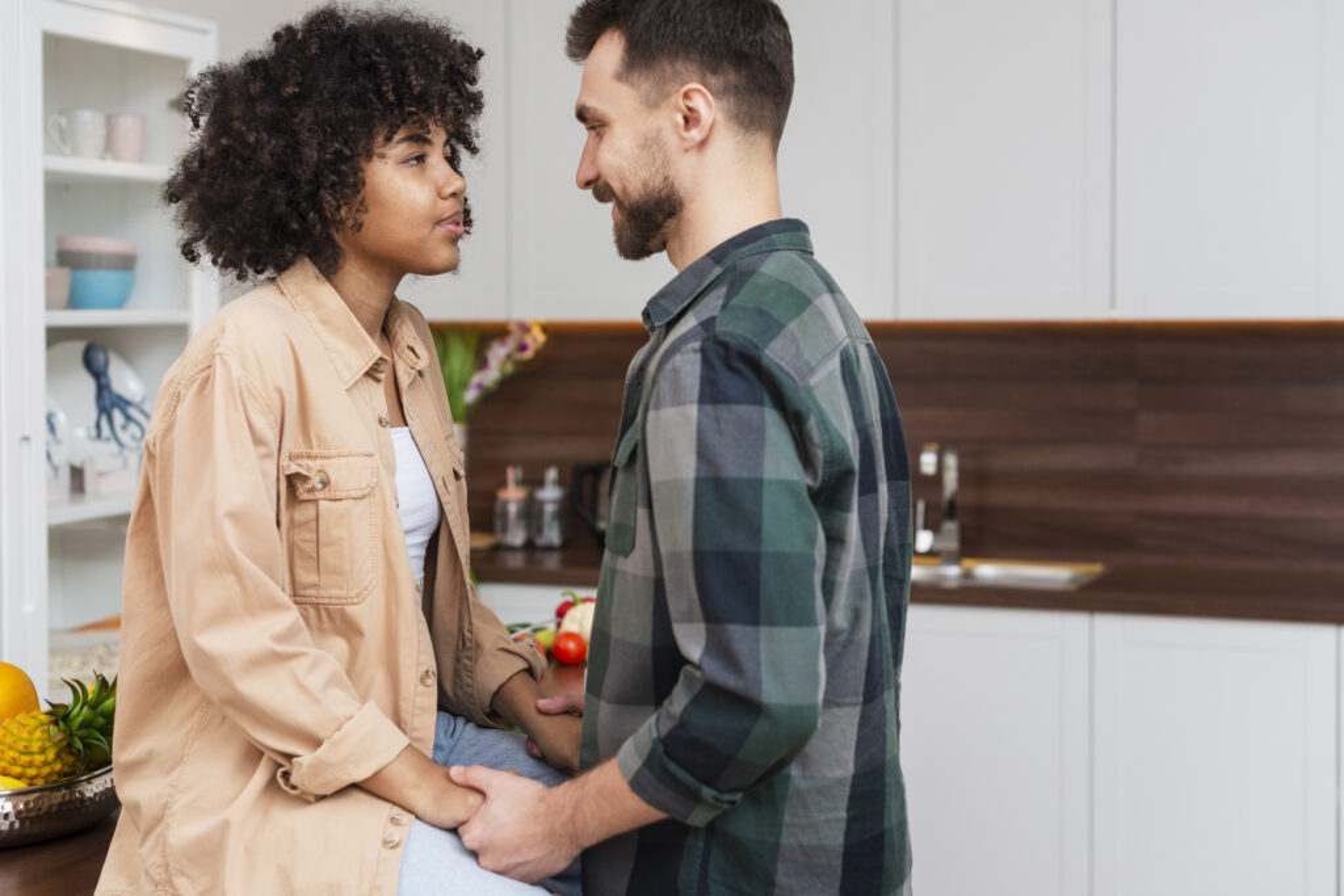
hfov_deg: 39.6
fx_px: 1867
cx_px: 672
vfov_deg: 27.0
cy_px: 448
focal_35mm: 50
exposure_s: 1/200
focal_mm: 50
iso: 250
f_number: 3.2
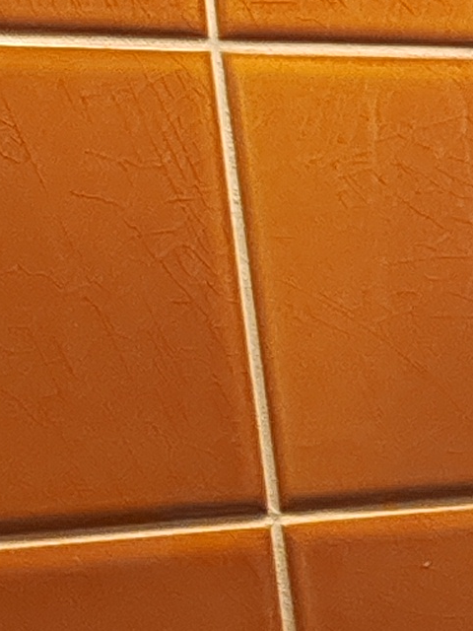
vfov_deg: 9.2
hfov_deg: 6.8
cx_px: 1414
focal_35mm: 197
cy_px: 1392
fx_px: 3589
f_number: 1.9
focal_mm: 6.12
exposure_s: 1/100
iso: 640
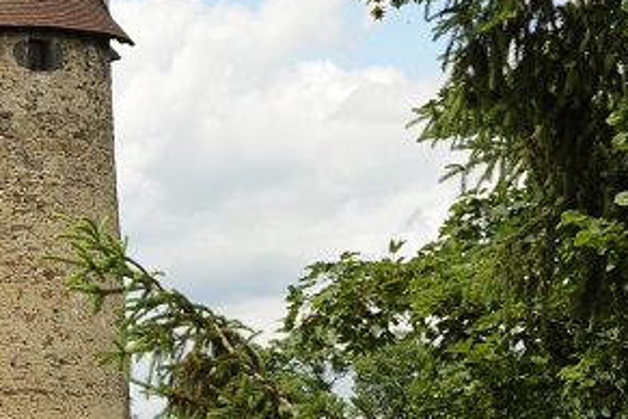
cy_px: 108
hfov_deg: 9.5
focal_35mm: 206
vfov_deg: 6.7
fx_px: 3593
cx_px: -479
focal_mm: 50
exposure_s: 1/320
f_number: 8
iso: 200
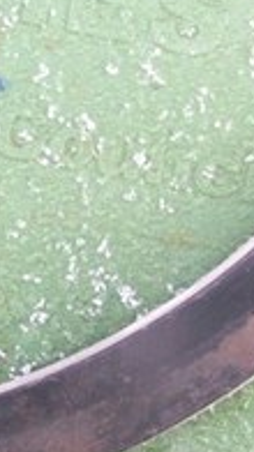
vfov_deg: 16.8
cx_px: -28
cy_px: 274
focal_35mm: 128
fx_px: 1535
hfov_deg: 9.4
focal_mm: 6
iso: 85
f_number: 2.7
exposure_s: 1/32
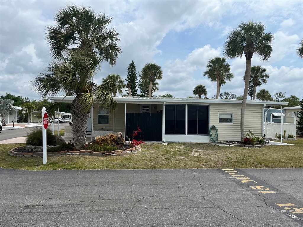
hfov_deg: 67.3
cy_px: 114
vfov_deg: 53.1
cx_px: 152
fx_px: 228
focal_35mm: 26
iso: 50
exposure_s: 1/5319
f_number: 1.6
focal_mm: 5.1
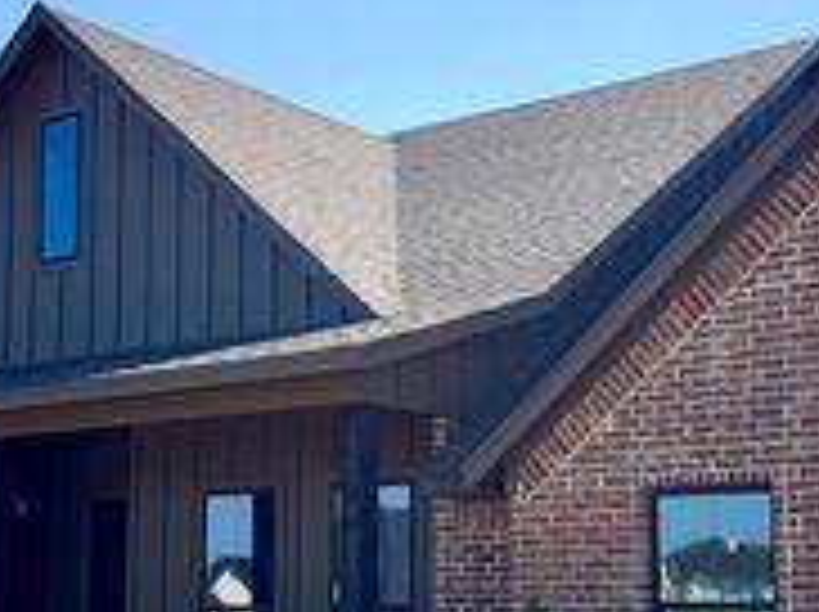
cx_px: 482
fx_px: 1559
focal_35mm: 66
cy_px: 394
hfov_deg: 29.4
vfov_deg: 22.1
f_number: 1.78
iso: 80
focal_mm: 6.76
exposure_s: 1/6173
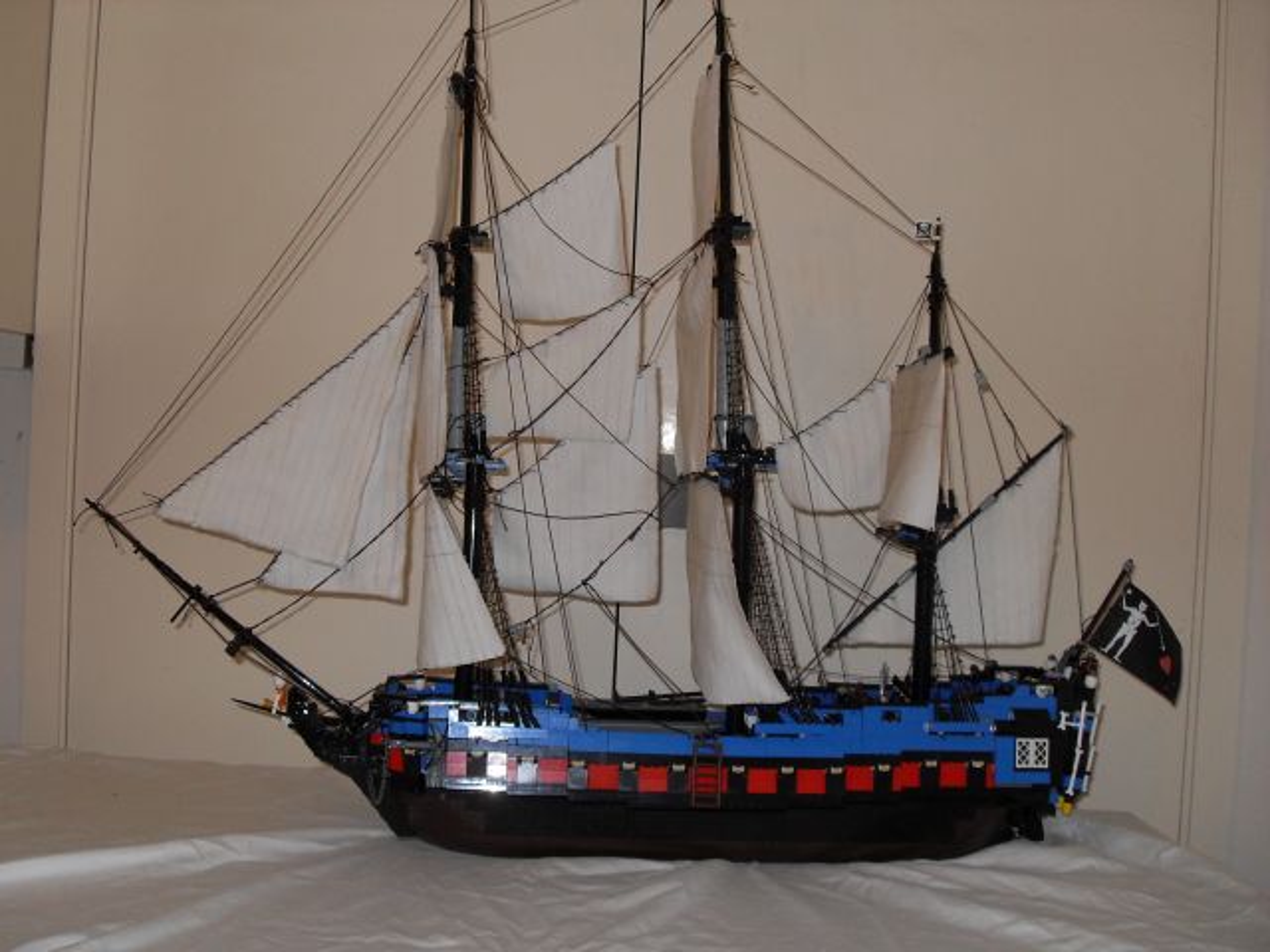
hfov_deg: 50.1
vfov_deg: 38.7
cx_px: 635
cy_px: 476
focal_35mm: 37
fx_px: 1357
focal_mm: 6.3
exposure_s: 1/45
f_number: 2.8
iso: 100
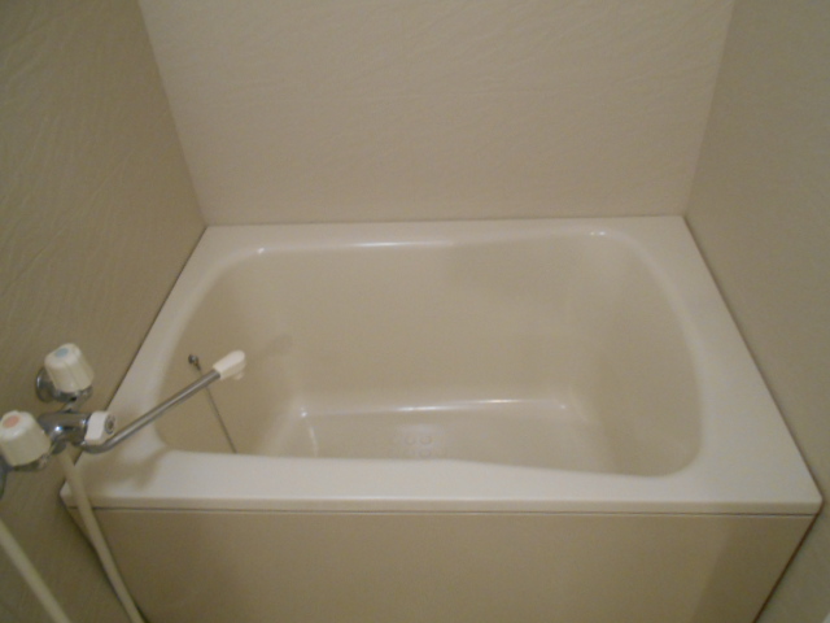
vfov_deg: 53.1
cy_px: 312
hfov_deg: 67.3
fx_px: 623
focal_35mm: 26
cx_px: 415
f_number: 3.2
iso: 400
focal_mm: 4.6
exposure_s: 1/20
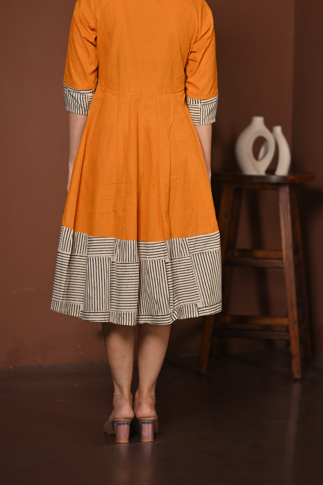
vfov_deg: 16.6
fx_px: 1655
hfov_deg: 11.1
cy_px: 151
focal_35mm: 123
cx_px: 198
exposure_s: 1/200
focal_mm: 85
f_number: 1.8
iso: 40
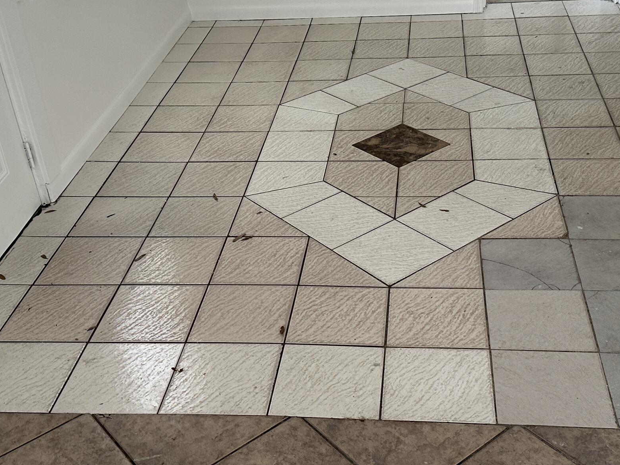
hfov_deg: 41.2
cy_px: 241
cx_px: 338
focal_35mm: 46
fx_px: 824
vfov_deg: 31.5
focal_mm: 6.86
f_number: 1.78
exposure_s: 1/121
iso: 160
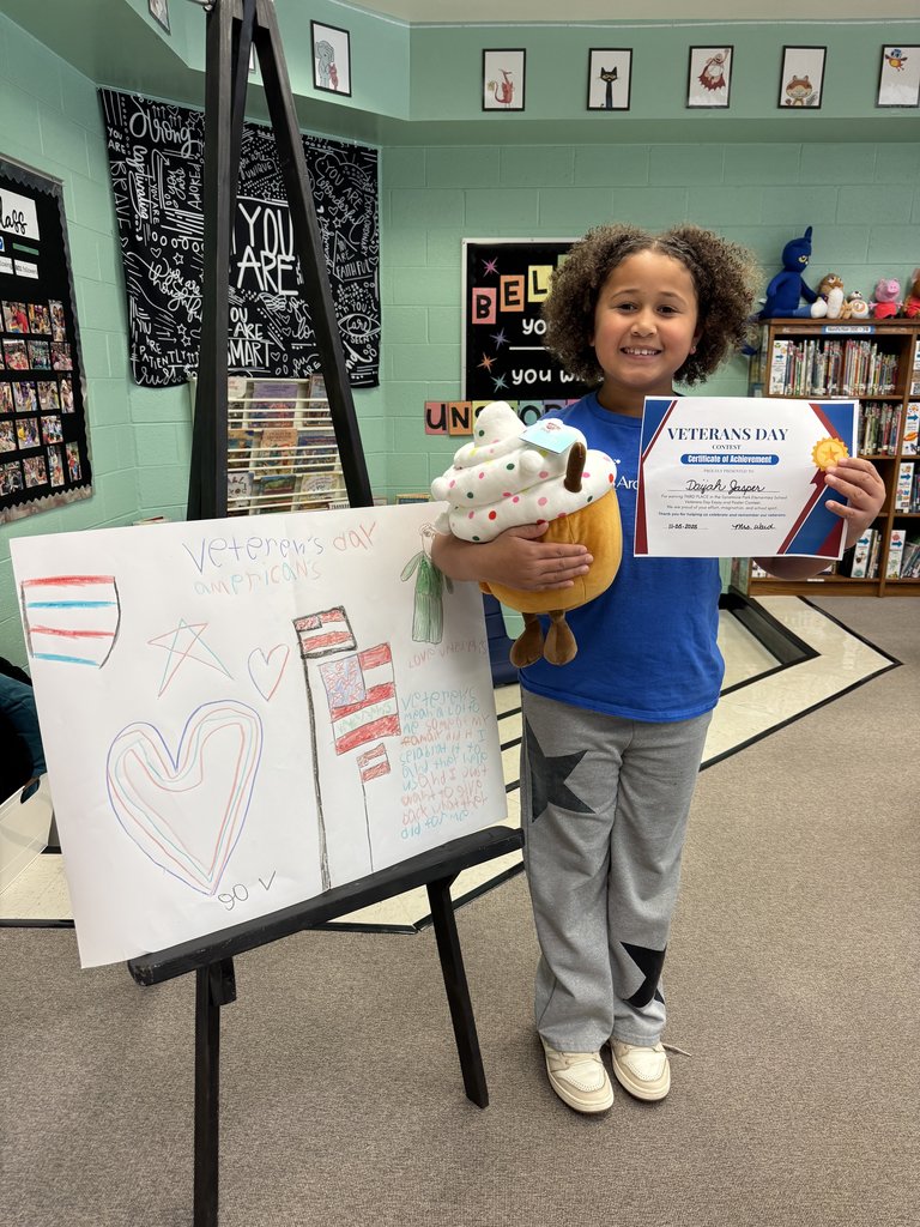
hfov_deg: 56.8
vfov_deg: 71.6
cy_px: 614
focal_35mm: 24
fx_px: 850
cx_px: 460
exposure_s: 1/120
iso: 160
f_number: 1.78
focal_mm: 6.76
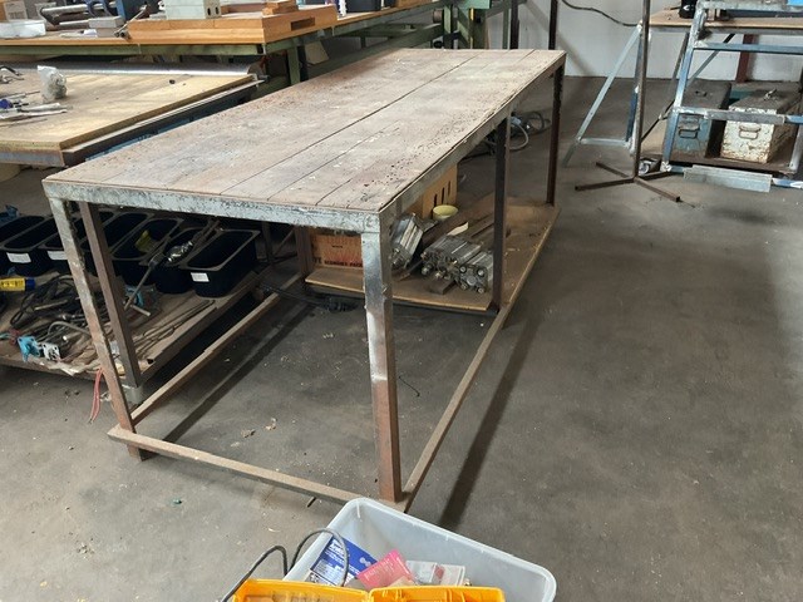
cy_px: 301
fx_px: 673
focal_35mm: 29
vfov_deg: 48.2
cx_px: 402
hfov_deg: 61.7
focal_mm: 3
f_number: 1.8
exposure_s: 1/50
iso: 250
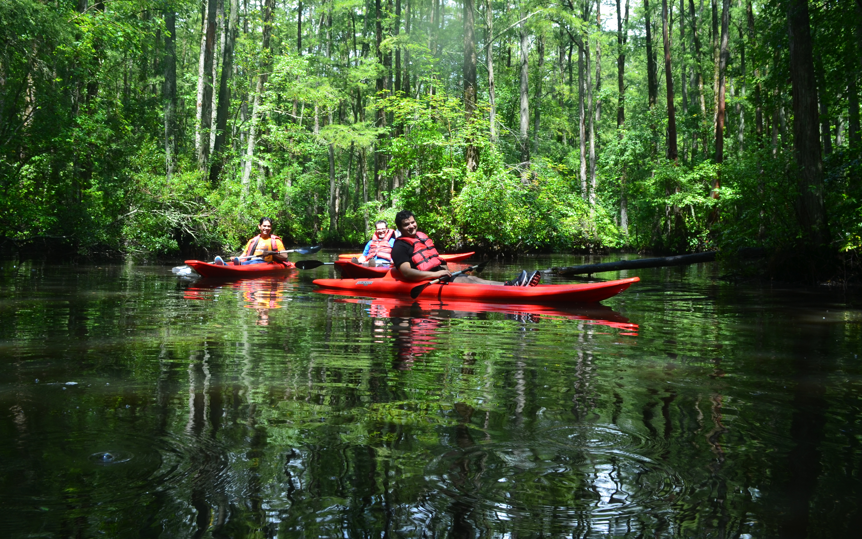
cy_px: 210
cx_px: 429
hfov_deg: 59.7
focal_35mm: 32
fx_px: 752
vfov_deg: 39.2
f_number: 10
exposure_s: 1/60
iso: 220
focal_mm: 18
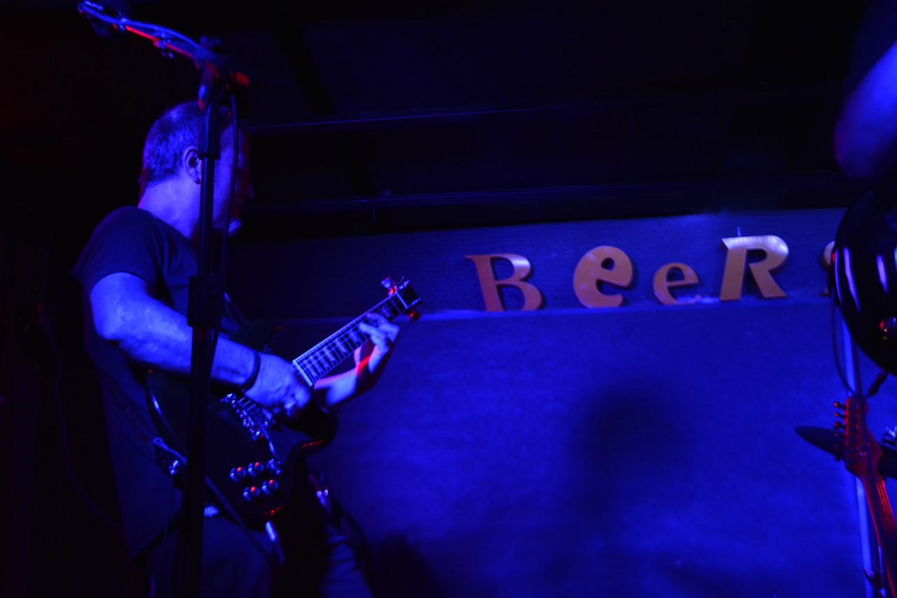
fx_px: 1420
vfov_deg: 23.8
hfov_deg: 35.1
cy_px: 299
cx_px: 448
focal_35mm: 57
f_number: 4.8
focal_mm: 38
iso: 1000
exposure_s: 1/25
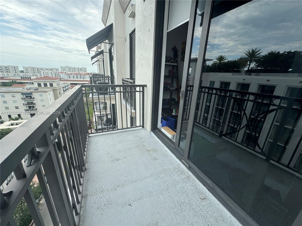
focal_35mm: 14
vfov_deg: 85.7
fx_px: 122
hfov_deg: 102.1
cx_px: 151
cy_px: 113
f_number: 2.2
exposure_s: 1/498
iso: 40
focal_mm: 2.22
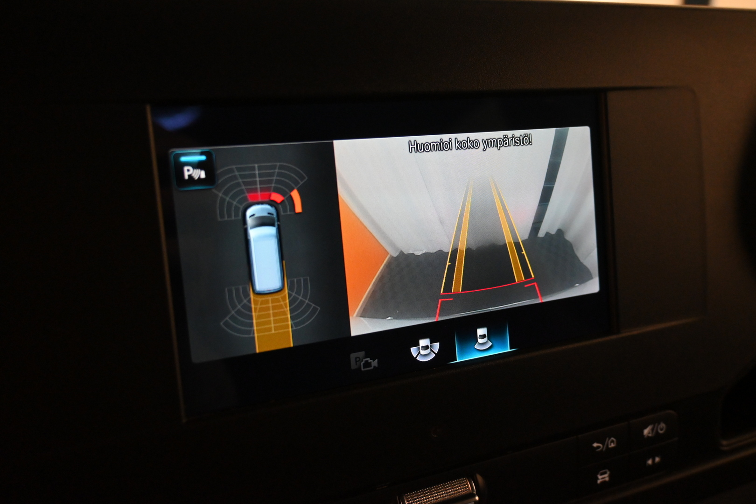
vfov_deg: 41.7
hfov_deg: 59.5
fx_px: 661
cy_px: 252
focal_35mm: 32
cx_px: 378
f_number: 4
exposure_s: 1/125
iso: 2800
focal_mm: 21
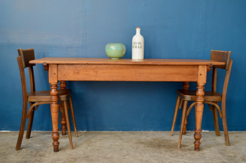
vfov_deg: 31.7
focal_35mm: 42
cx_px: 123
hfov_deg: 46.5
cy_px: 82
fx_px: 286
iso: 1250
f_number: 4.5
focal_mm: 28
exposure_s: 1/80
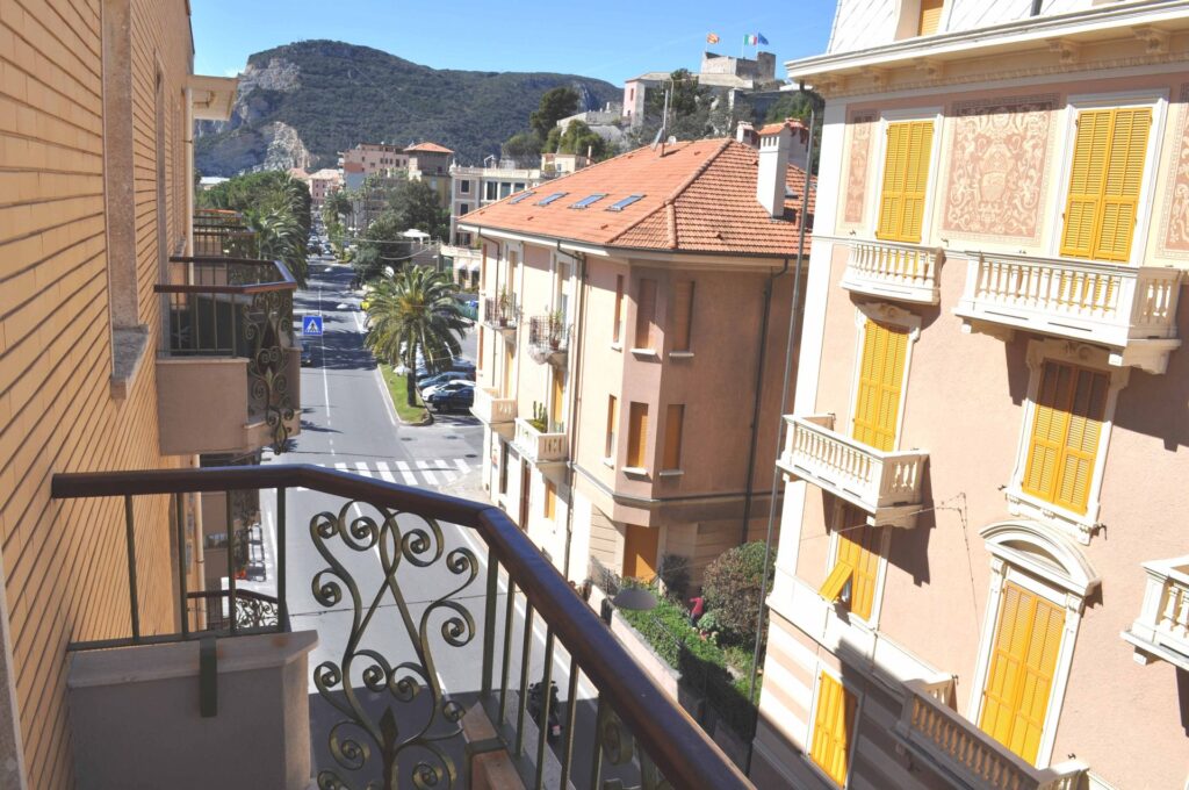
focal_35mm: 27
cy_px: 395
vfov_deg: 47.8
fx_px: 891
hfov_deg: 67.4
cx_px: 594
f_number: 10
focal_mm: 18
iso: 200
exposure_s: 1/400
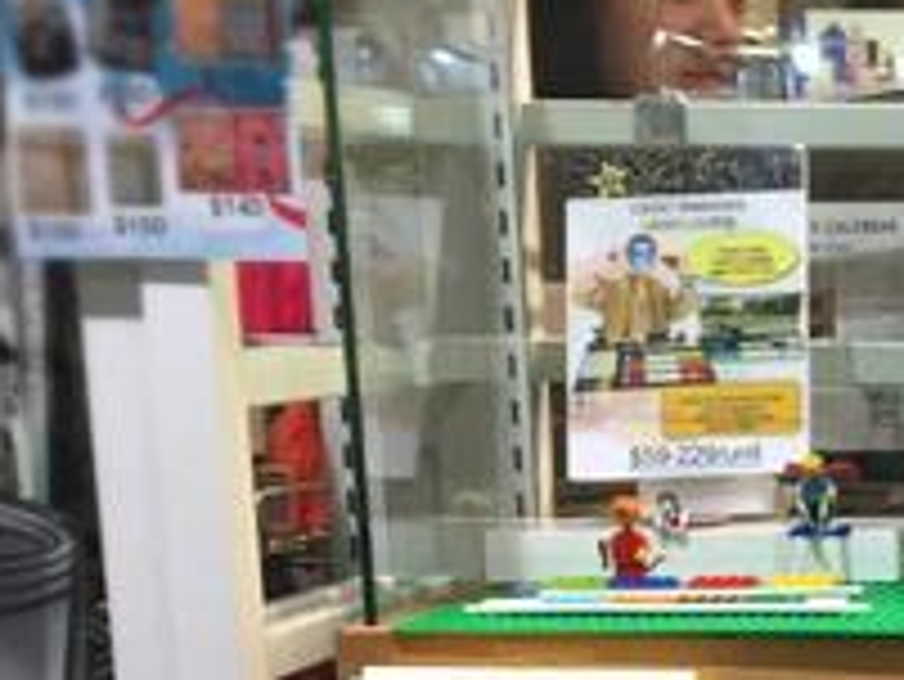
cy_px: 928
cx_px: 1241
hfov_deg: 17.5
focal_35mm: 104
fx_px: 2718
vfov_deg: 13.6
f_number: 2.2
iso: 32
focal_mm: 4.15
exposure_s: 1/33
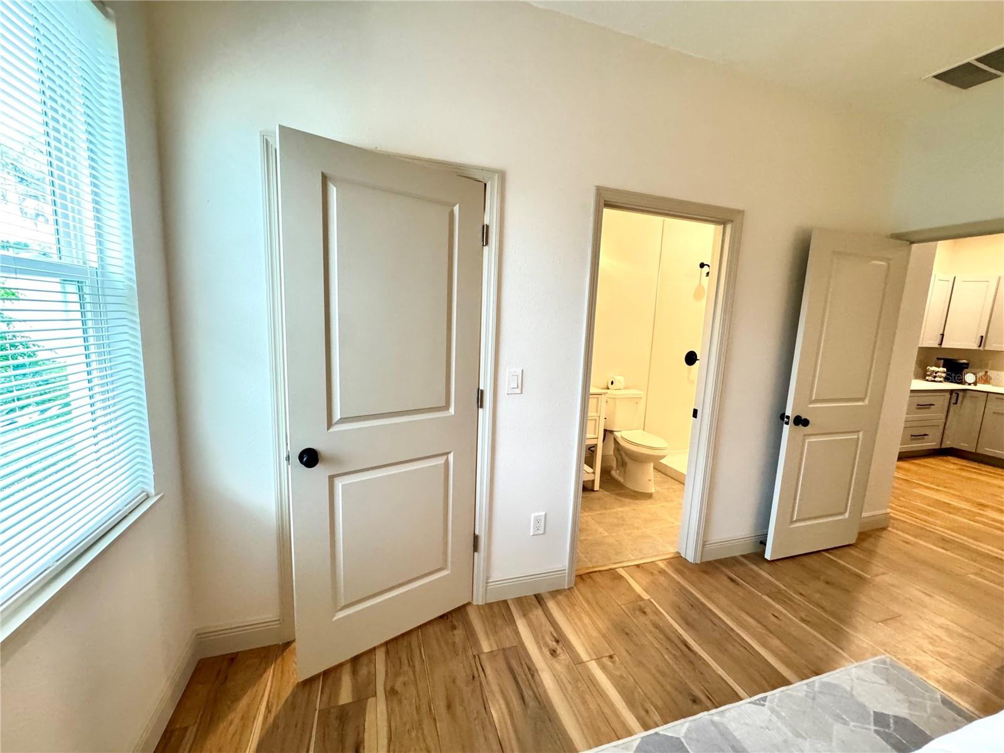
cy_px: 376
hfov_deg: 102.1
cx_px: 502
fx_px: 406
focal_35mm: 14
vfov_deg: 85.7
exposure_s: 1/60
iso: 640
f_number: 2.2
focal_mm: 2.22
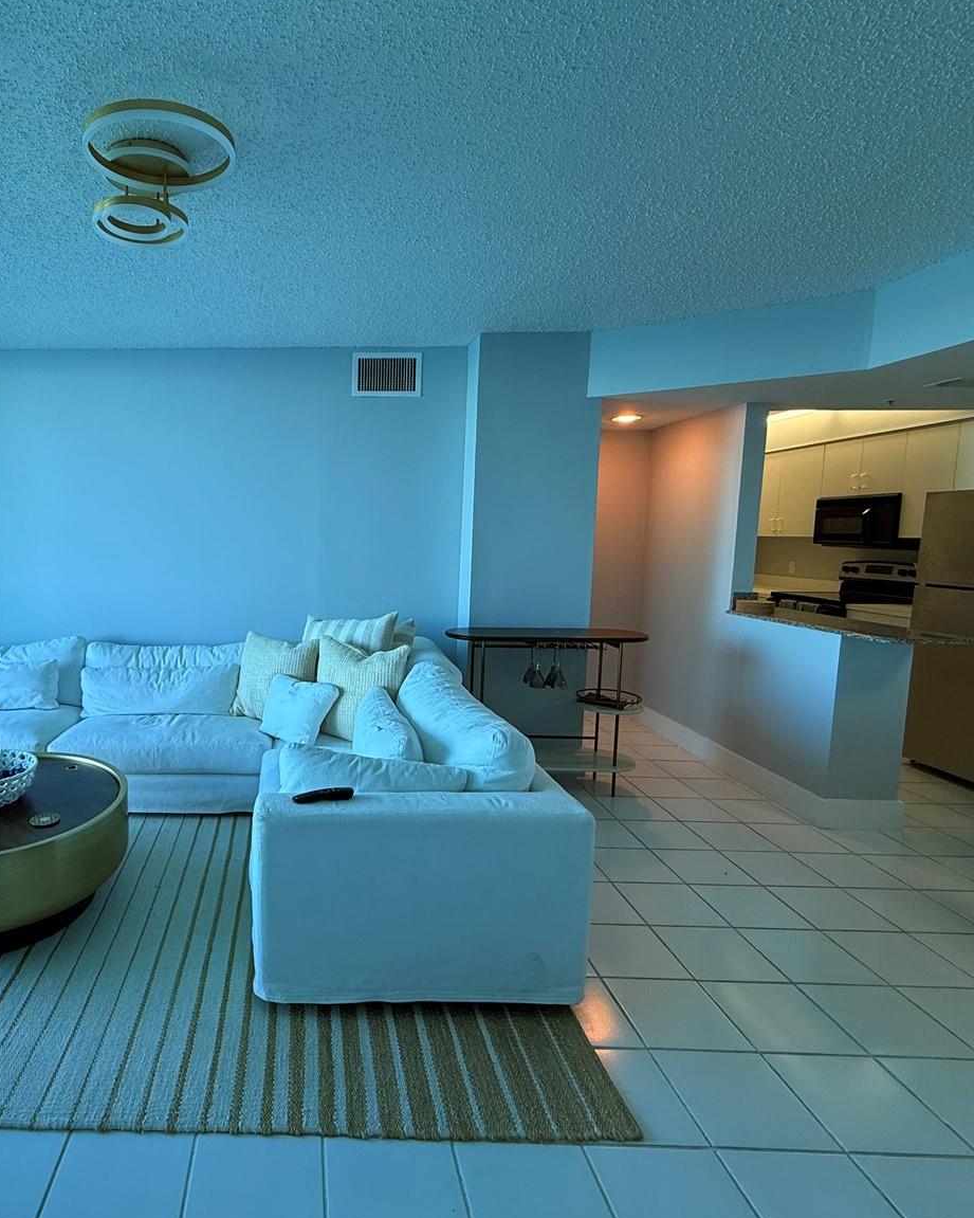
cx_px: 280
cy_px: 605
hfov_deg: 67.6
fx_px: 685
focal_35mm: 19
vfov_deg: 83.3
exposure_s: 1/120
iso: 80
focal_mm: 2.22
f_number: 2.2
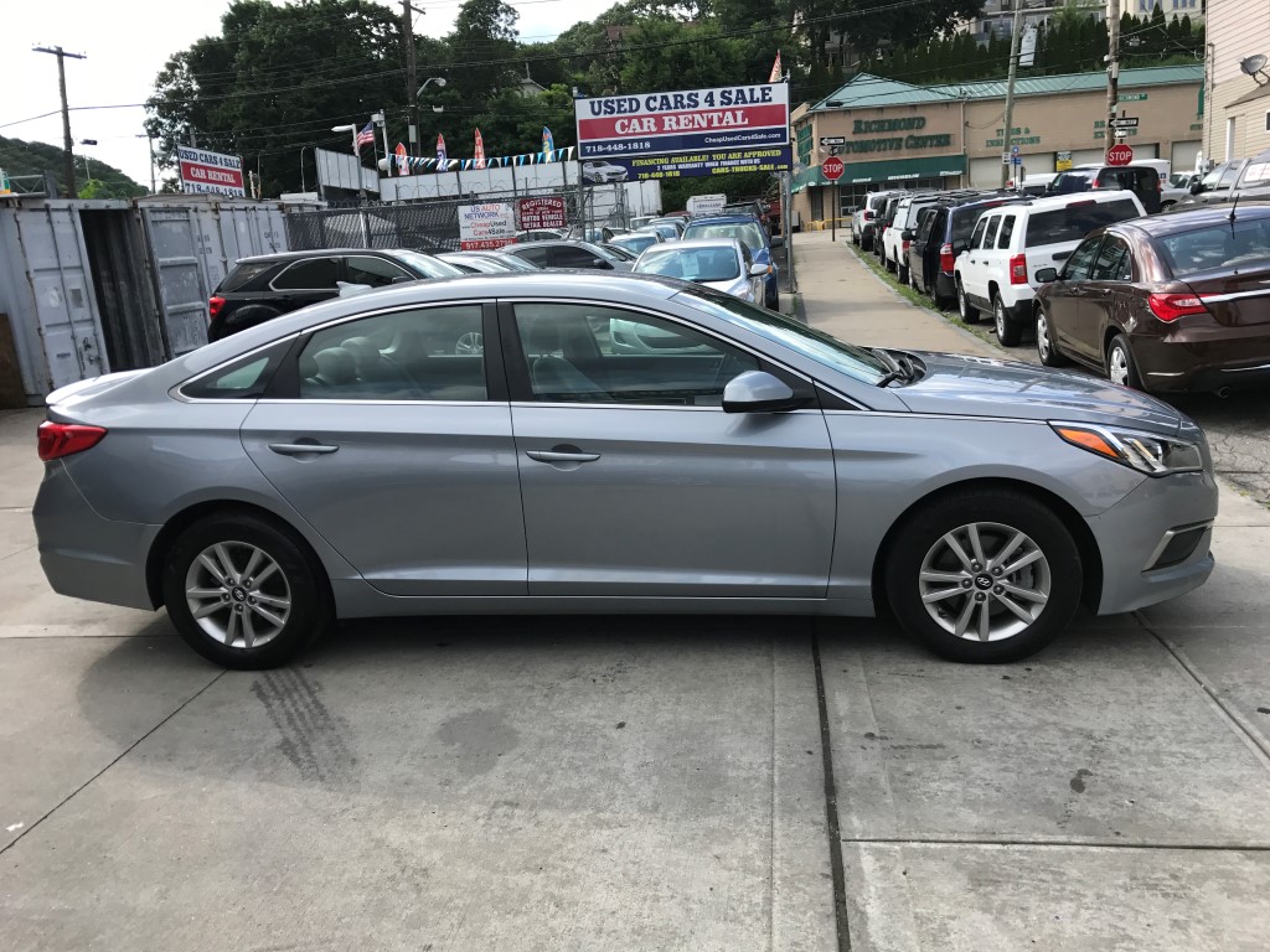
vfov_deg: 49.7
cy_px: 476
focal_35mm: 28
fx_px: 1027
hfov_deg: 63.4
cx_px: 635
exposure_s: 1/1018
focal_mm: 3.99
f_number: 1.8
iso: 20
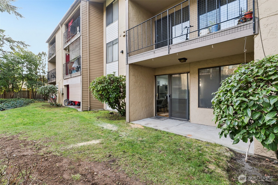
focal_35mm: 18
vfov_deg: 67.4
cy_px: 92
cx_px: 139
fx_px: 139
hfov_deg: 90.0
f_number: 9
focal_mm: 12
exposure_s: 1/15
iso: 250
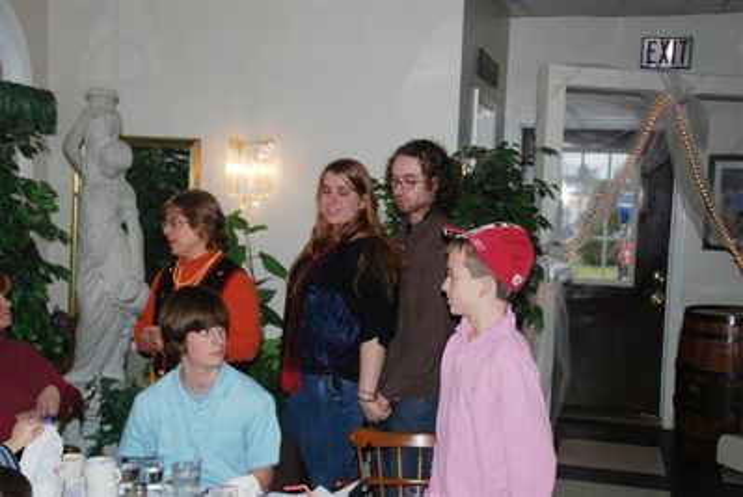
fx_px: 992
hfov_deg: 41.1
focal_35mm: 48
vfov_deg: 28.1
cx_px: 372
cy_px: 248
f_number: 4.2
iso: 100
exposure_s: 1/60
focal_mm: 32
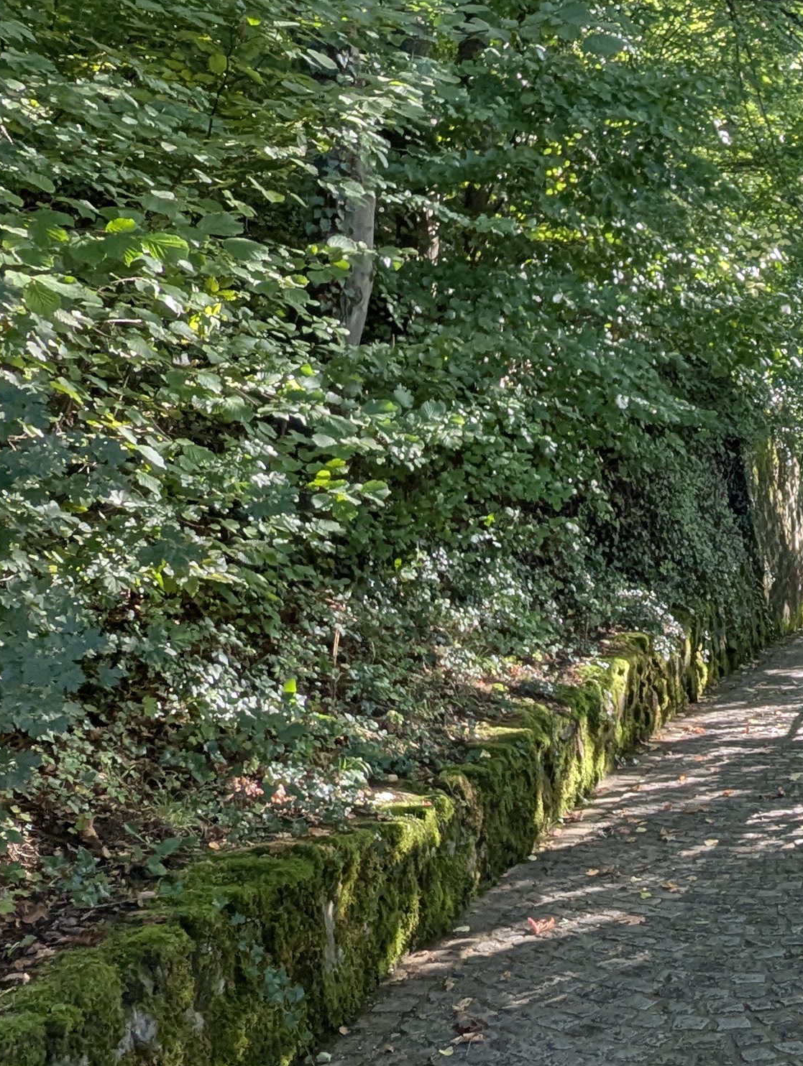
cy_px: 538
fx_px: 1358
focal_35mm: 44
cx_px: 855
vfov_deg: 42.9
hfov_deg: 30.0
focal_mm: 2.35
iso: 137
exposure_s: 1/169
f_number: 2.2
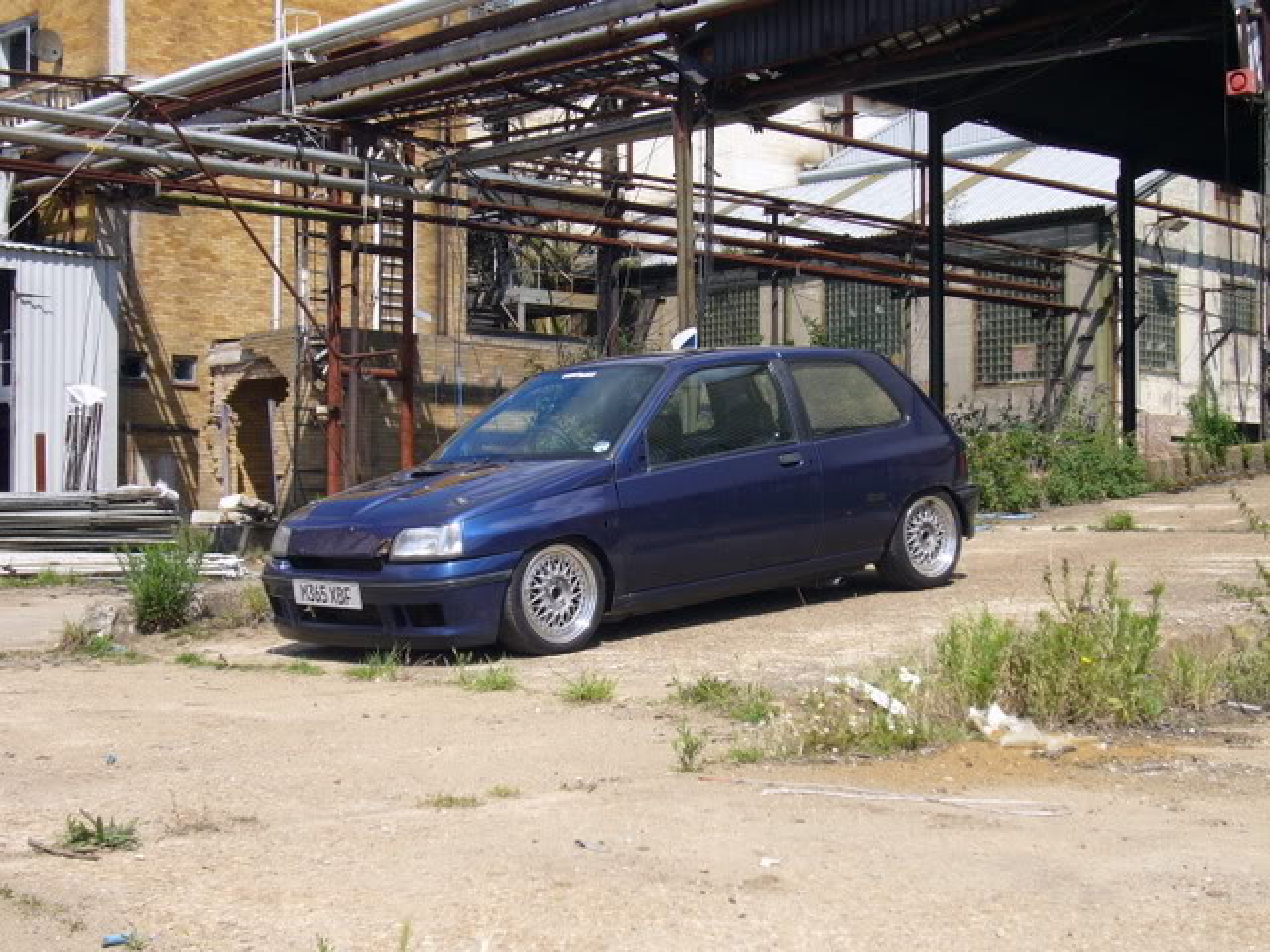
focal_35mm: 54
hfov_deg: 35.5
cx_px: 635
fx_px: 1981
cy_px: 476
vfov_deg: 27.0
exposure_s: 1/200
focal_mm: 8.8
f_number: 8
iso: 80
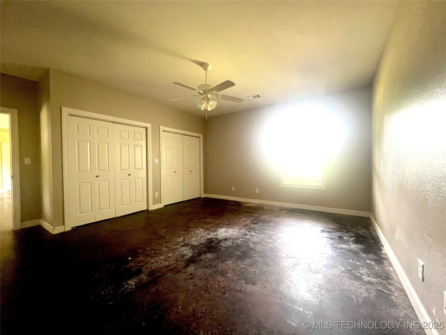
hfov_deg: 106.2
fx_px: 167
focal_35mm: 13
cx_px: 223
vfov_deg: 89.9
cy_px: 168
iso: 640
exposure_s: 1/60
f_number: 1.8
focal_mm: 1.57
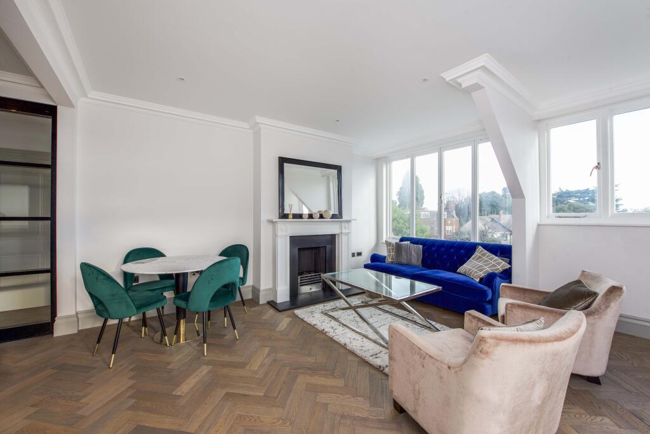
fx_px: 253
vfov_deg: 81.3
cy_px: 217
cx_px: 325
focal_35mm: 14
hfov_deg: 104.2
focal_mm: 14
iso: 250
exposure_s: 1/40
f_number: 10
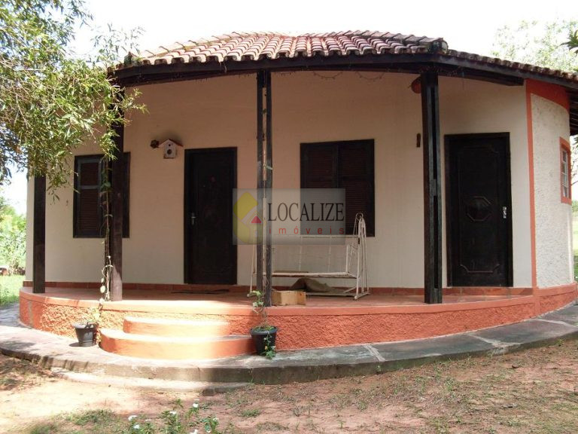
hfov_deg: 49.0
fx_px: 635
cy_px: 217
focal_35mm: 38
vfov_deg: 37.7
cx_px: 289
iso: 80
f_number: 2.8
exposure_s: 1/250
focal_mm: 6.3
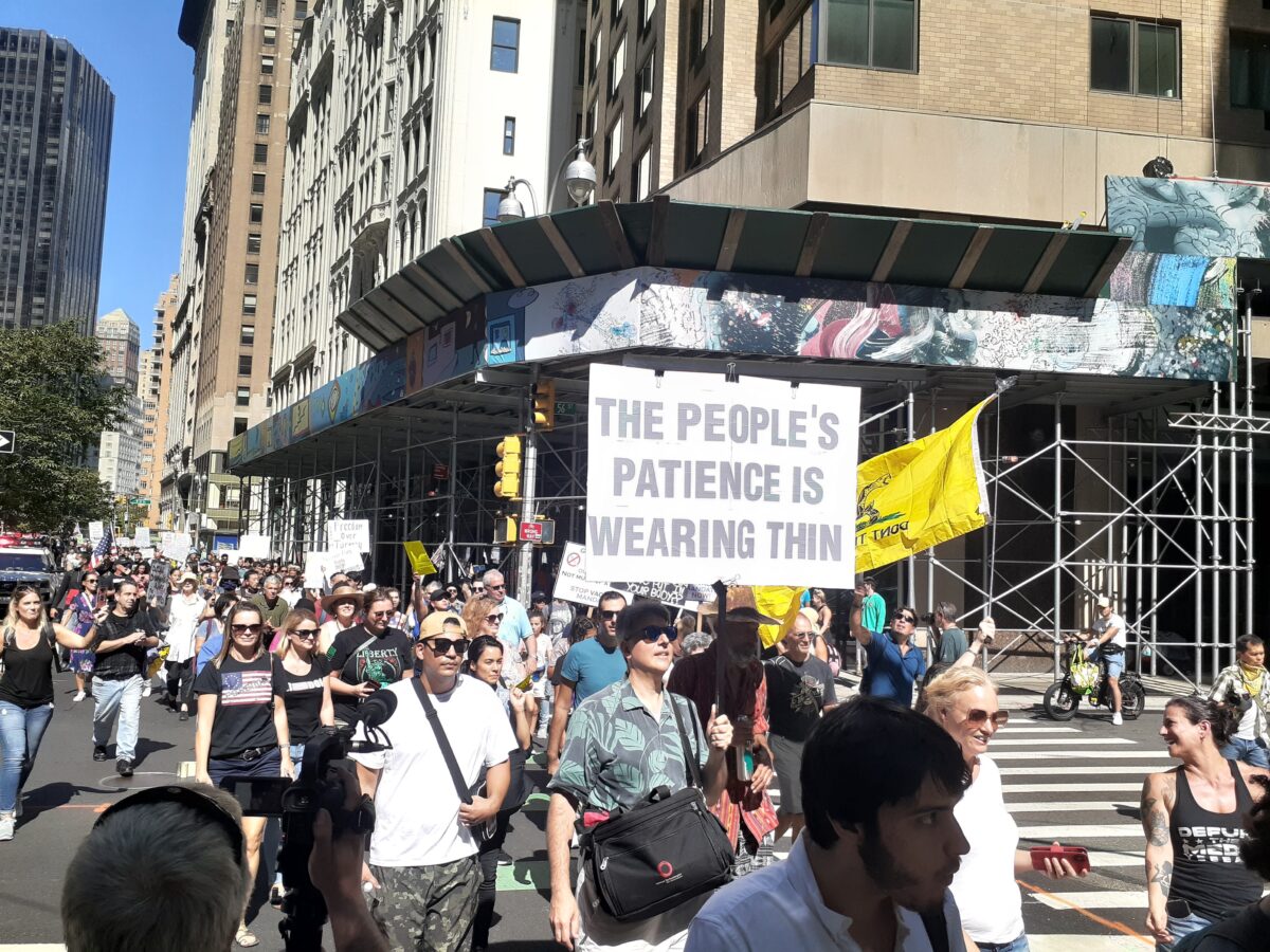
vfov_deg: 51.4
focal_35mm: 27
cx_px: 635
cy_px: 476
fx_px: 991
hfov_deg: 65.3
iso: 40
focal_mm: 3.6
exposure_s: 1/1067
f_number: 1.9
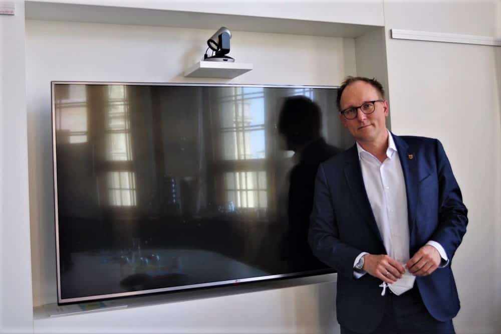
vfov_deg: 39.9
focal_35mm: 33
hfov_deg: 57.2
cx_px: 250
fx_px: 459
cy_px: 167
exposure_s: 1/60
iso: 400
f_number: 4
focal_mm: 22
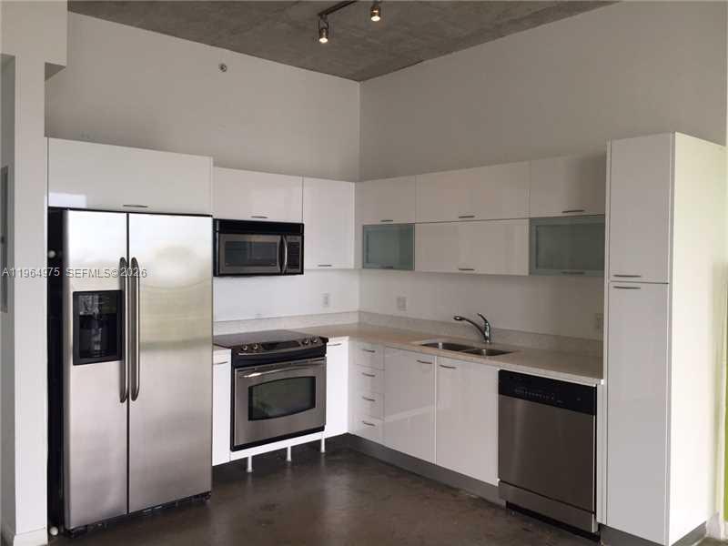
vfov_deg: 48.2
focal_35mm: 29
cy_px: 273
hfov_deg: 61.7
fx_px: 610
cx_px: 364
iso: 40
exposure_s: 1/120
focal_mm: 4.15
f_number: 2.2
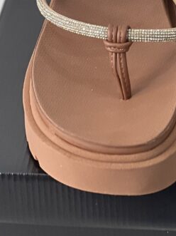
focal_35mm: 217
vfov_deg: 9.0
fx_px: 1472
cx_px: 231
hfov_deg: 6.8
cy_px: -67
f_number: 2.8
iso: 200
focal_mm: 9
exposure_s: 1/120
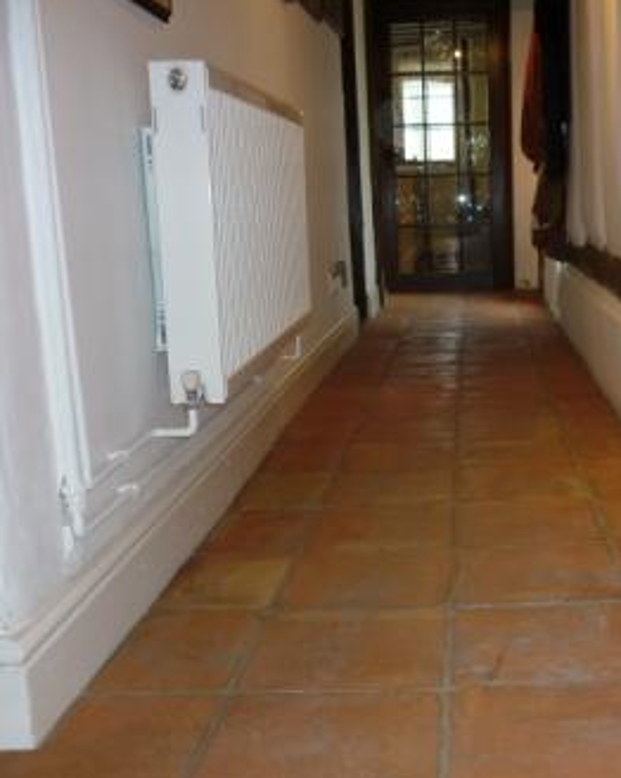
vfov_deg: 42.0
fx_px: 1012
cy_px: 394
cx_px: 455
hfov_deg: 33.5
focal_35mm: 44
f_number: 2.8
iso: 100
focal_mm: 5.5
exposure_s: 1/30
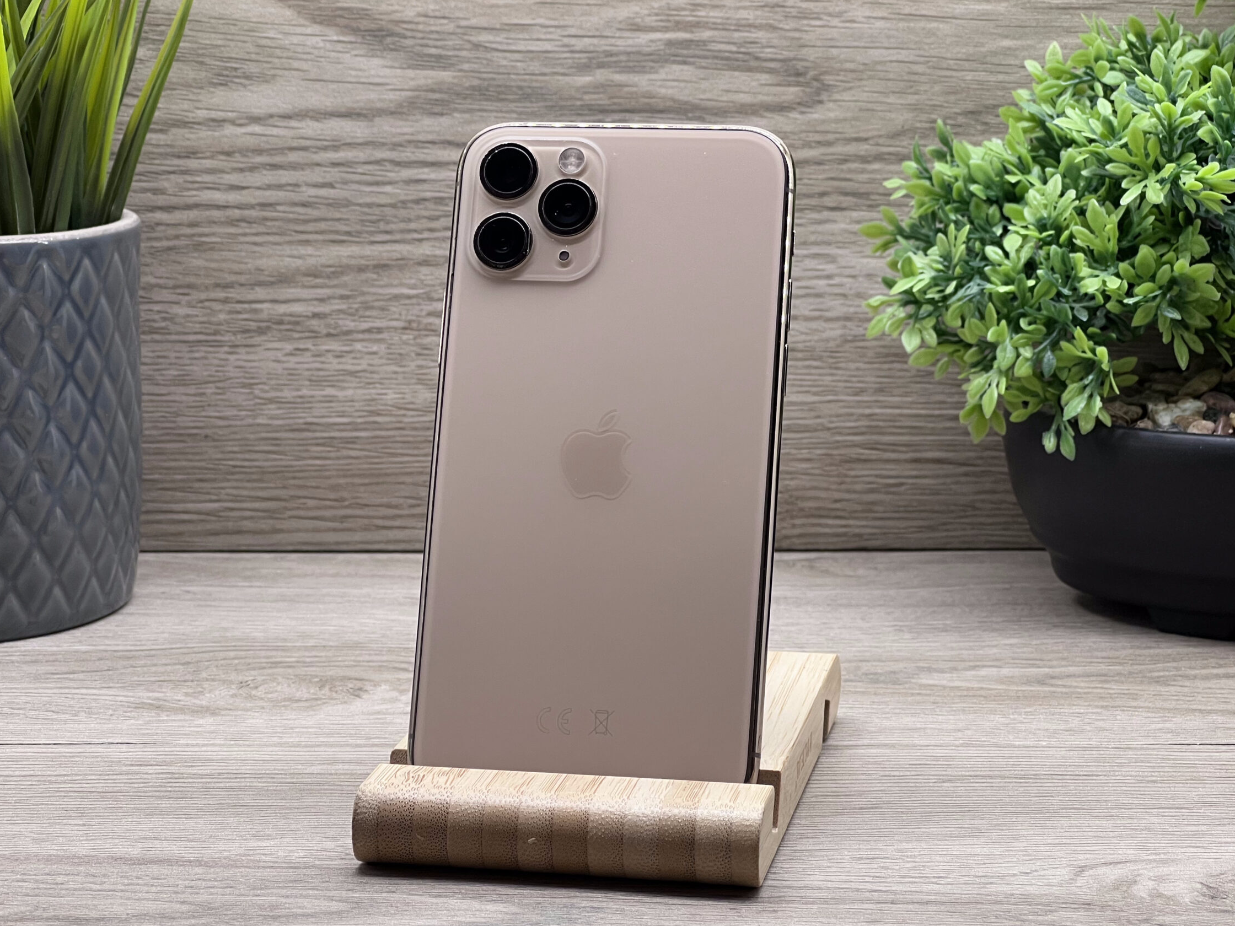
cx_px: 584
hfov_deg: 22.3
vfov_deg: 16.8
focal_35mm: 88
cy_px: 416
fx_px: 3140
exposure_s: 1/100
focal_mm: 9
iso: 80
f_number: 2.8
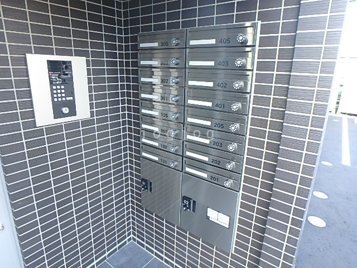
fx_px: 217
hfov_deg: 79.0
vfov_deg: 63.4
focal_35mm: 21
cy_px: 134
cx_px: 178
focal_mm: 3.7
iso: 200
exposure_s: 1/40
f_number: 3.5
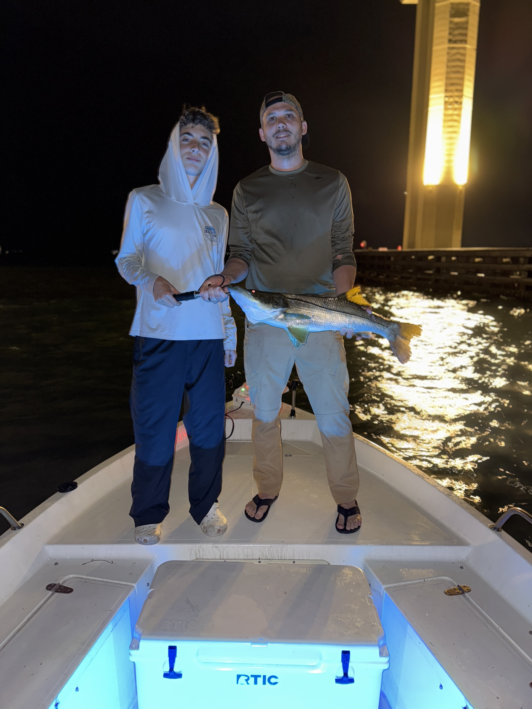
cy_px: 354
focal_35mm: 24
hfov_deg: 56.8
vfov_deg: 71.6
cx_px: 266
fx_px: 492
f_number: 1.78
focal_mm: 6.76
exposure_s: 1/5
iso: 125
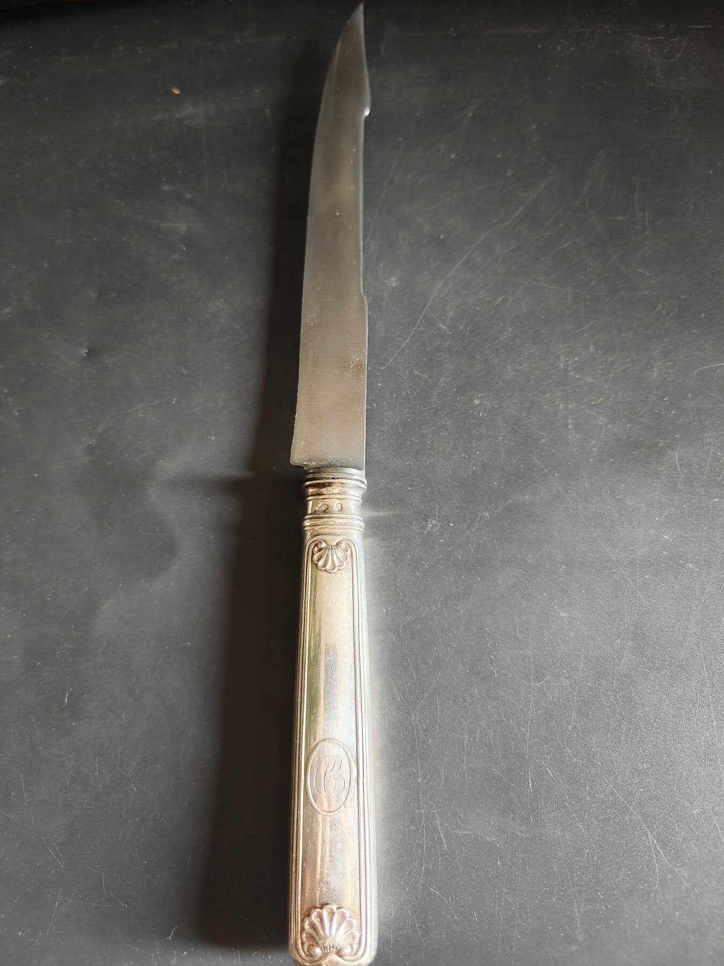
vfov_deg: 73.9
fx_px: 641
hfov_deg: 58.9
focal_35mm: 23
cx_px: 362
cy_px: 483
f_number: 1.6
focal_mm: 6.06
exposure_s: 1/40.7
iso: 400
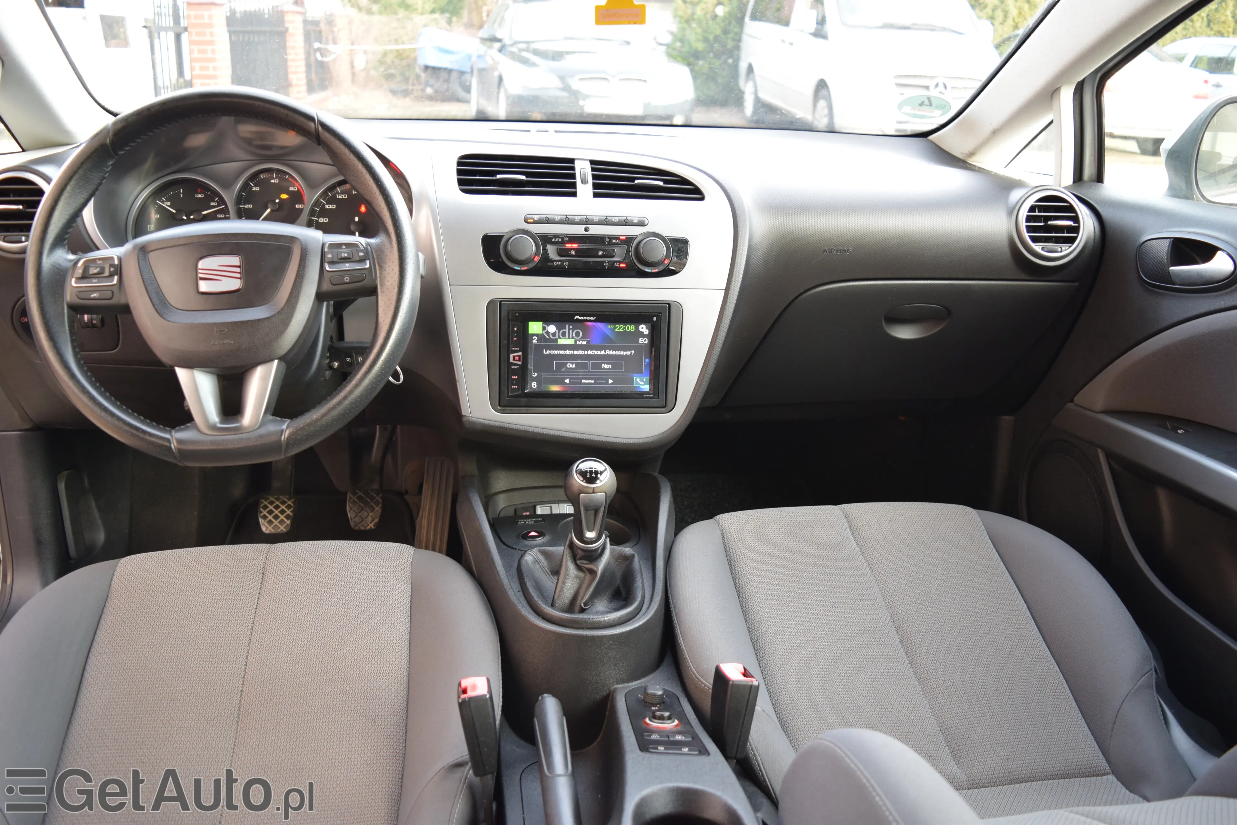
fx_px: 1031
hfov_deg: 61.9
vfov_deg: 43.6
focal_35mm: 30
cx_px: 618
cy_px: 412
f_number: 4
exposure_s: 1/60
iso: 800
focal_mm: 20
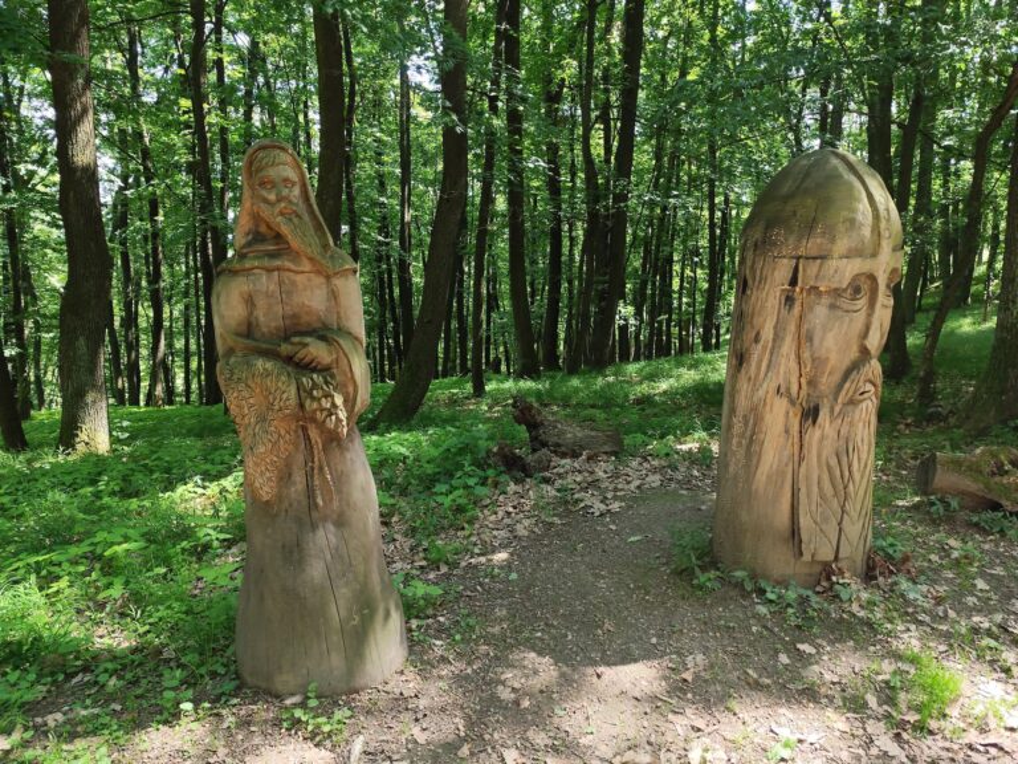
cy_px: 382
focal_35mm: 23
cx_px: 509
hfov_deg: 73.9
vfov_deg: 58.9
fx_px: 676
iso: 80
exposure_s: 1/100
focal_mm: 6.19
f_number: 1.65
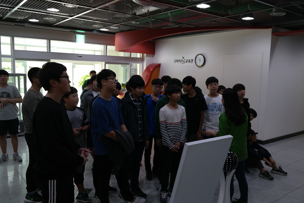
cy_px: 102
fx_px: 253
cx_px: 152
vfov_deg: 43.6
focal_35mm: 30
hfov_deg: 61.9
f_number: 3.5
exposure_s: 1/40
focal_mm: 20
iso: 200
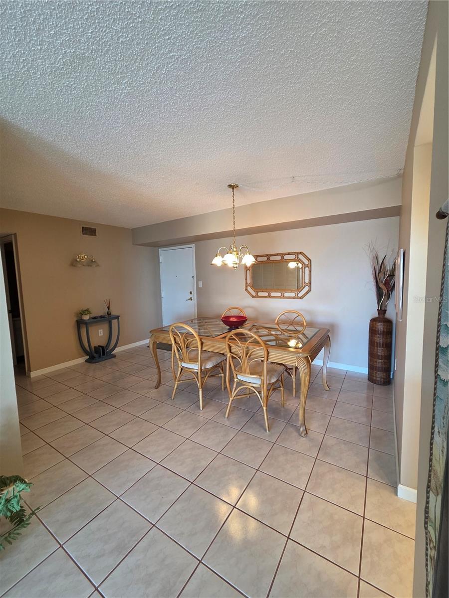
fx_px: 225
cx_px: 224
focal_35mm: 13
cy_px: 299
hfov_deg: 89.9
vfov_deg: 106.2
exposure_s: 1/60
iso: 200
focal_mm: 2.2
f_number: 2.2
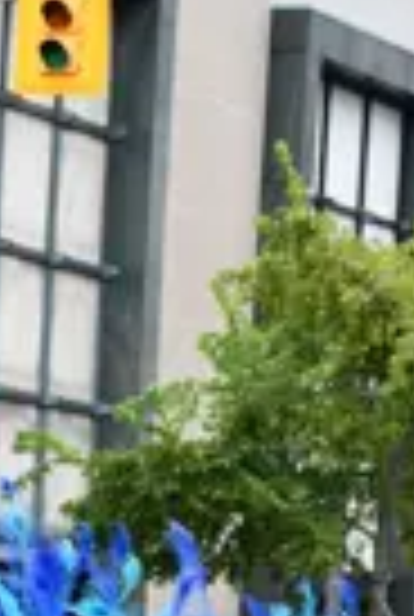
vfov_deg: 8.1
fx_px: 4342
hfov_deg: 5.4
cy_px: 515
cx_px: -270
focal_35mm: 253
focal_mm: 58
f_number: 6.3
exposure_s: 1/250
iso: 200
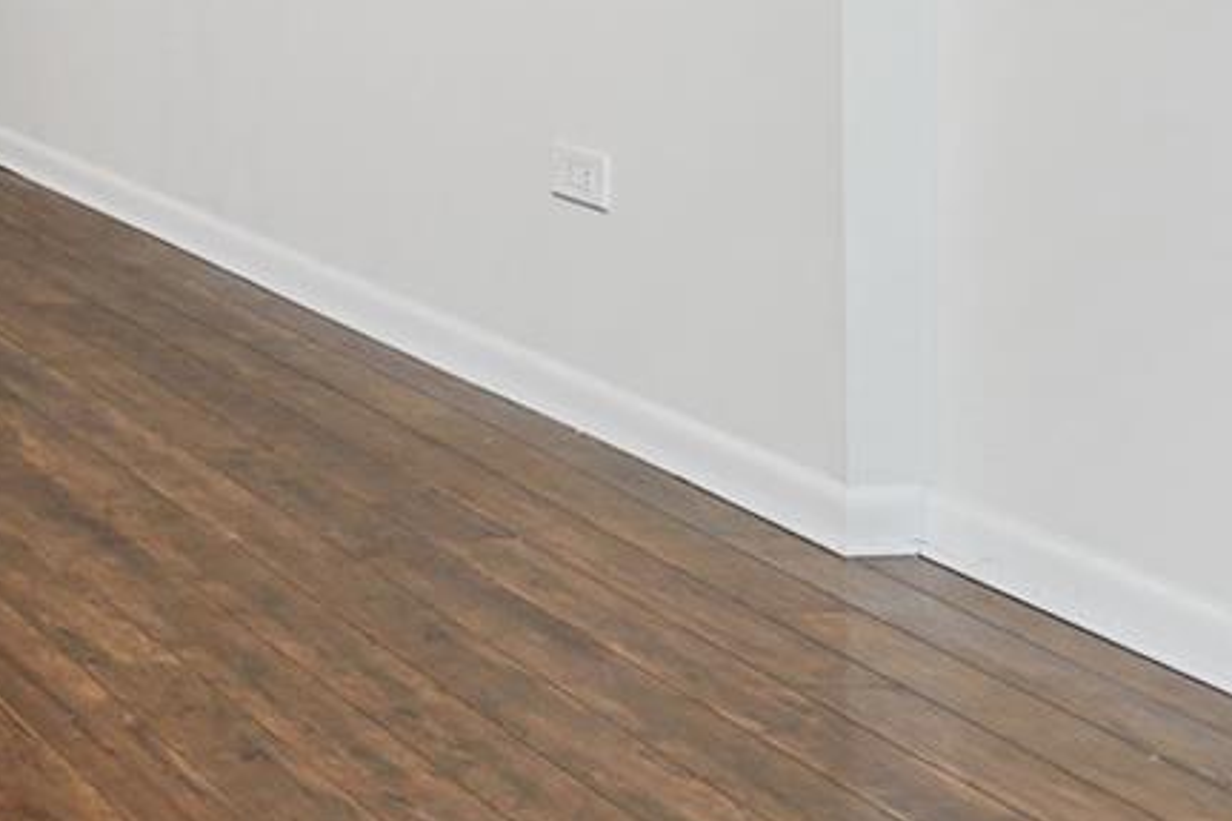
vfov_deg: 16.6
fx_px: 2600
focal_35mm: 76
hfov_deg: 19.1
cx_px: -1075
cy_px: -350
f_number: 4
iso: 160
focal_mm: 16
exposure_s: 1/30
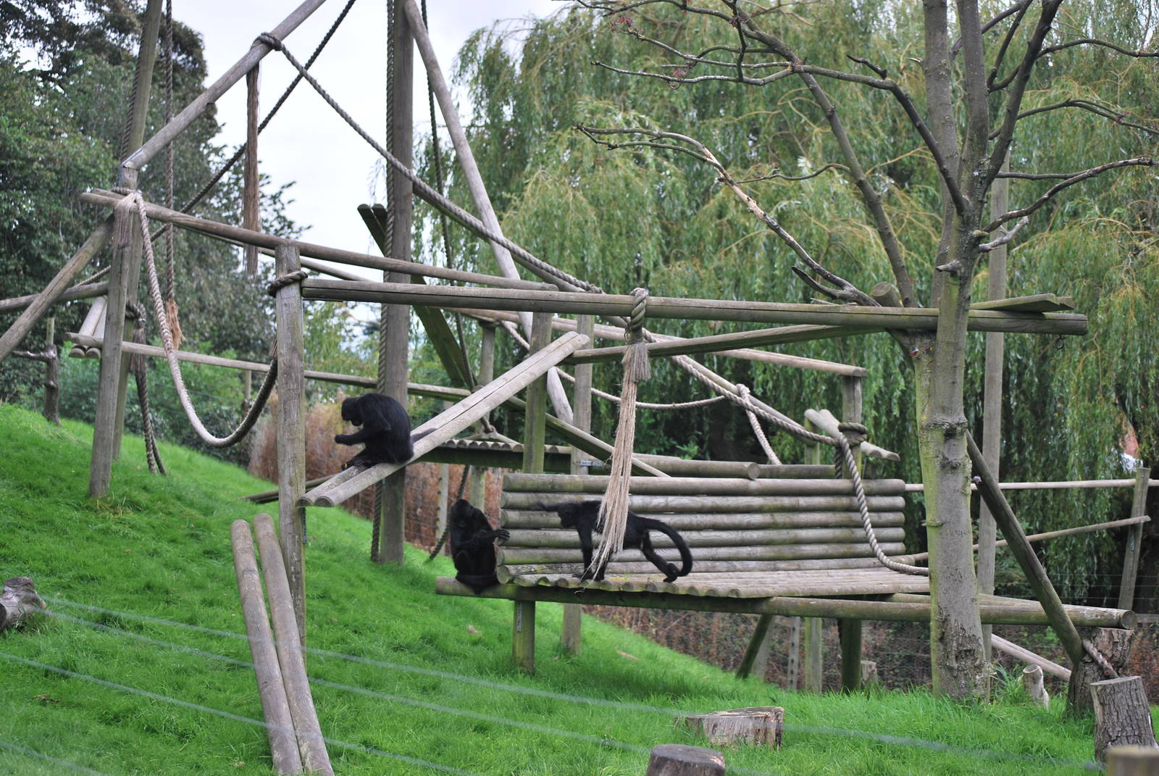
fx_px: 2659
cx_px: 580
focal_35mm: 82
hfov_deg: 24.6
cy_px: 388
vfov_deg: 16.6
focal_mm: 55
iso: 200
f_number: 4
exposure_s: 1/125
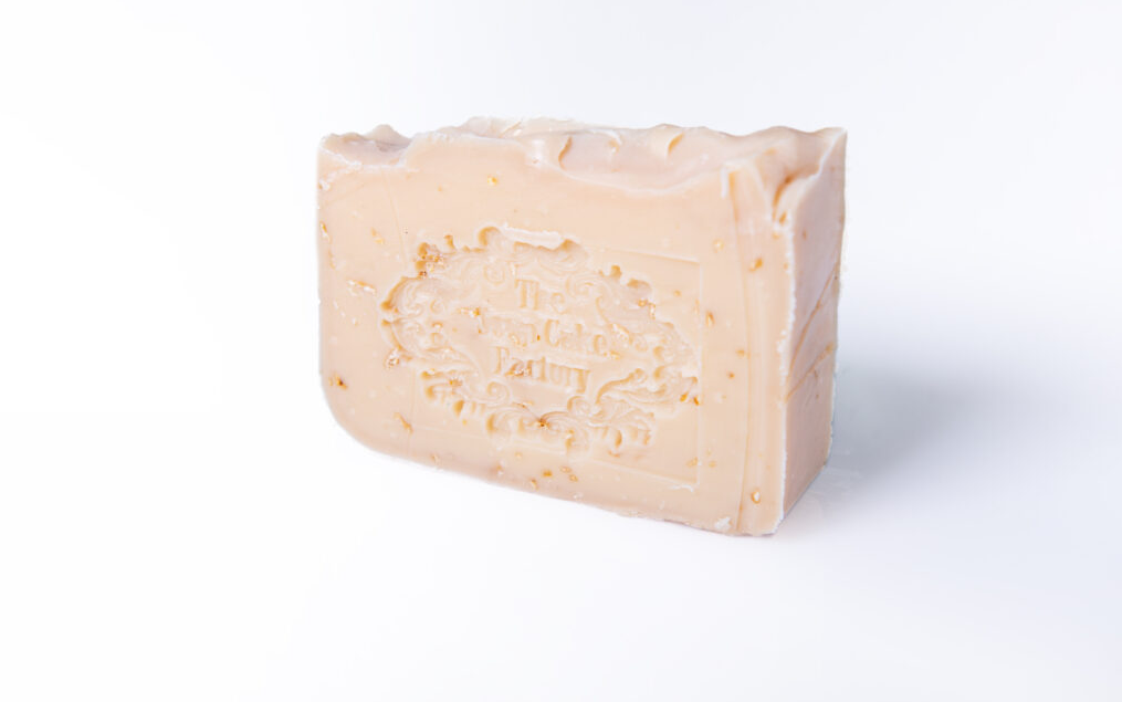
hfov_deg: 28.6
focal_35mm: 72
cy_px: 331
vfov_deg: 18.1
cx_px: 558
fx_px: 2202
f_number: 8
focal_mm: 70
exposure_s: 1/160
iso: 200
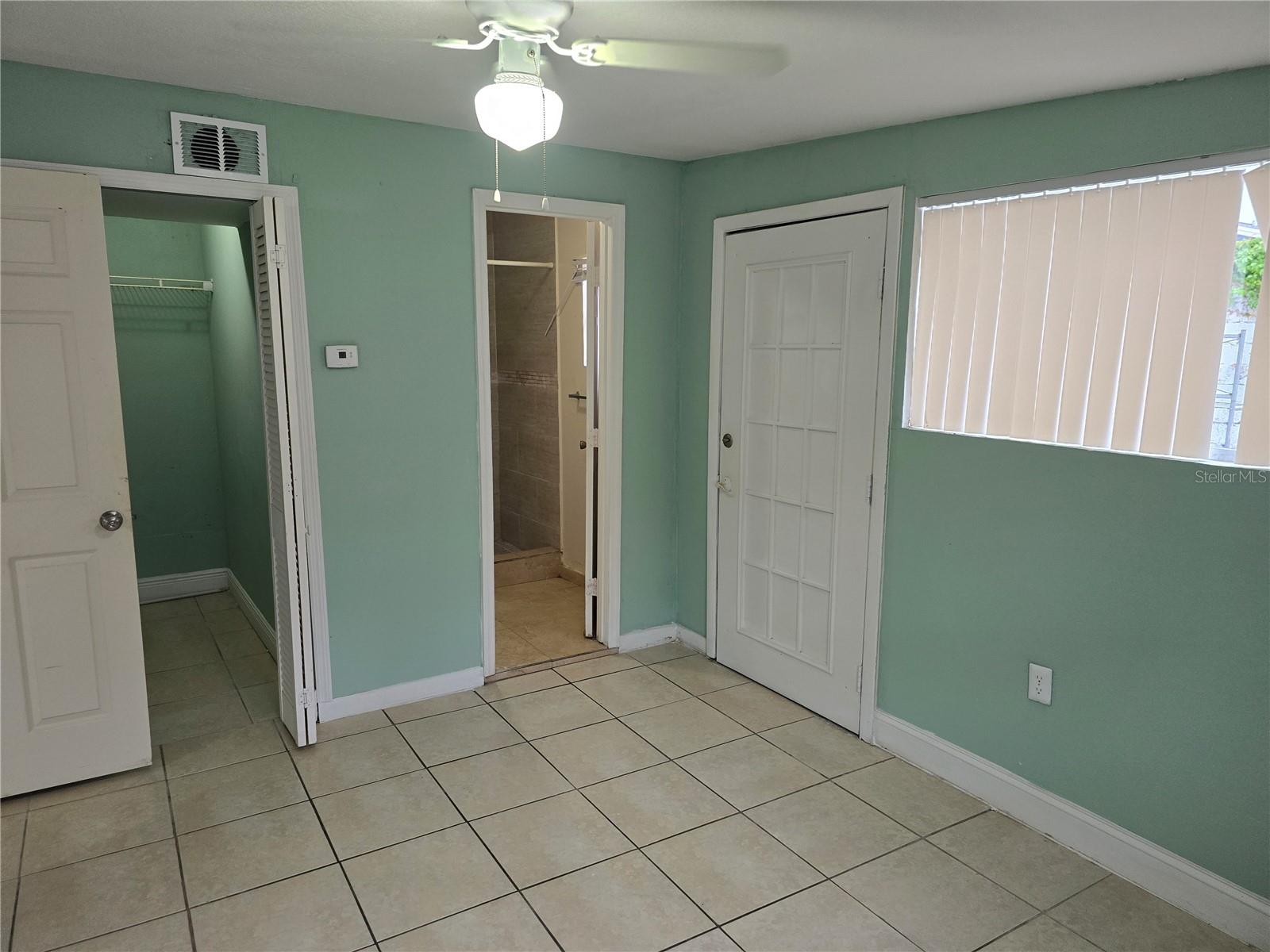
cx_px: 635
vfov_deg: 58.9
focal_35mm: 23
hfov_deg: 73.9
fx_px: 844
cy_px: 476
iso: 400
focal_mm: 6.3
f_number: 1.7
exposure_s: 1/120
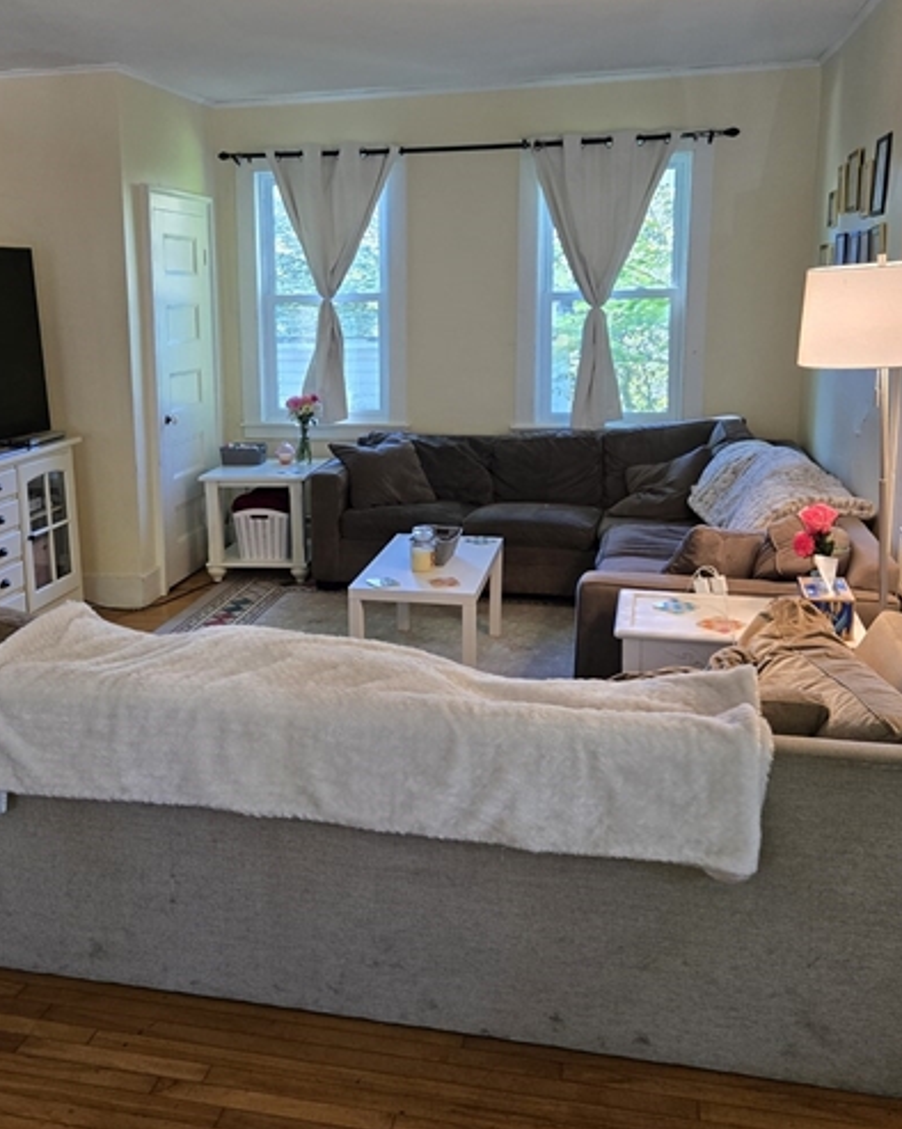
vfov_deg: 51.5
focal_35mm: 35
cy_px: 506
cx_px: 334
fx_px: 1169
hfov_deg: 41.9
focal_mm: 5.4
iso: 250
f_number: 1.8
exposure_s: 1/120
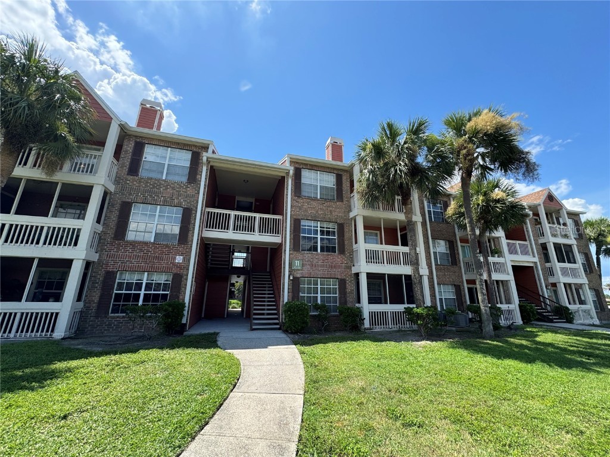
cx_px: 305
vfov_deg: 85.7
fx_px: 247
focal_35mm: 14
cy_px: 228
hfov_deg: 102.1
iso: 40
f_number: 2.2
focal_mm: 2.22
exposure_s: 1/646
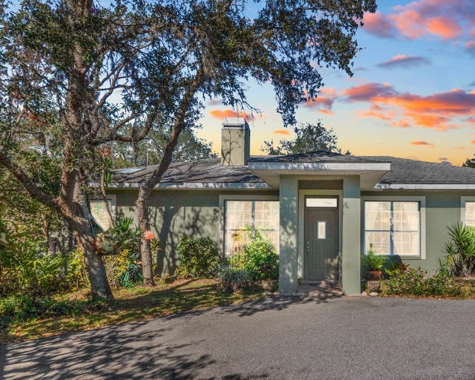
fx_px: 309
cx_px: 335
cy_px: 230
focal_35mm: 22
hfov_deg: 71.7
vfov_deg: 62.5
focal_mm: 7
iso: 250
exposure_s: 1/250
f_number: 13
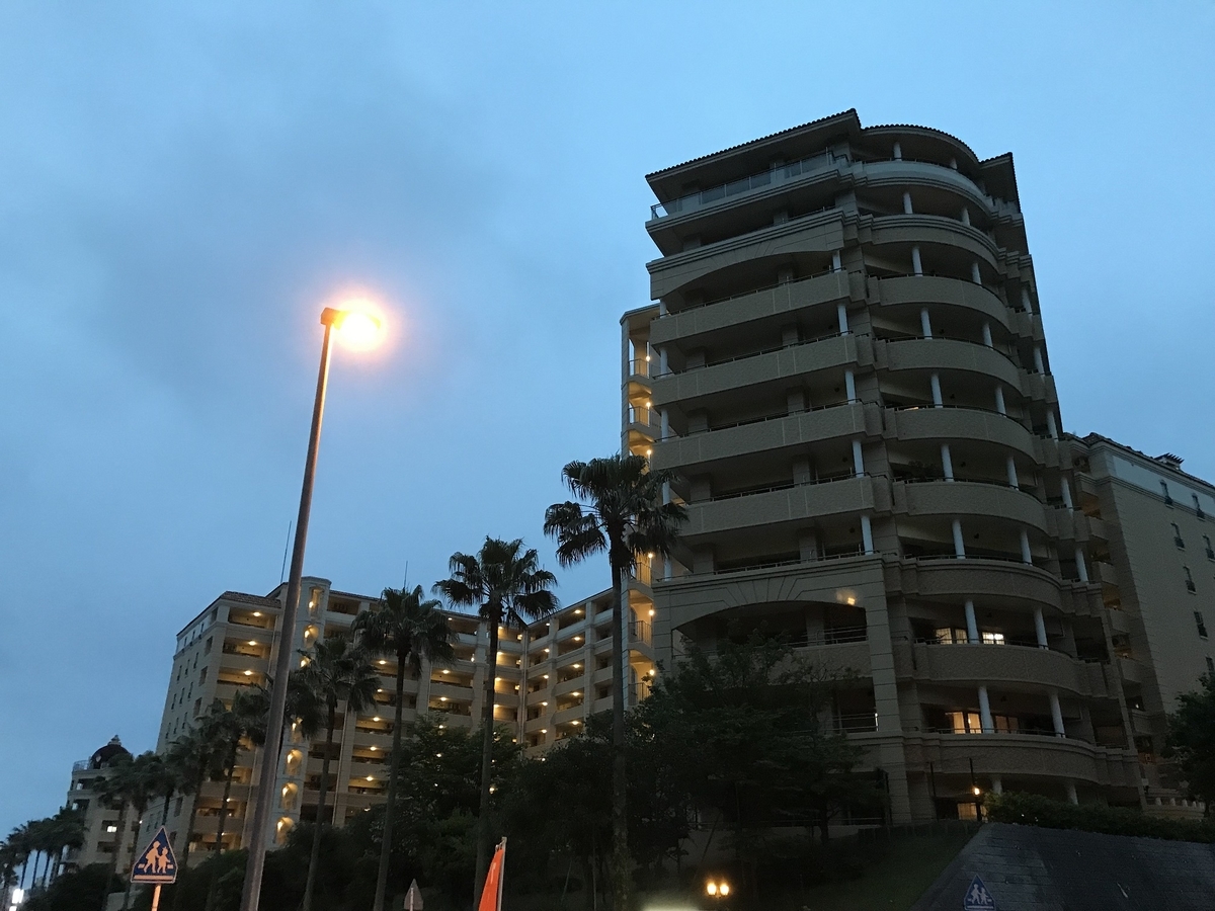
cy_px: 456
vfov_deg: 49.7
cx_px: 608
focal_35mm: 28
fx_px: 983
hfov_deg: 63.4
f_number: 1.8
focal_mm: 3.99
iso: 100
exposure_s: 1/14
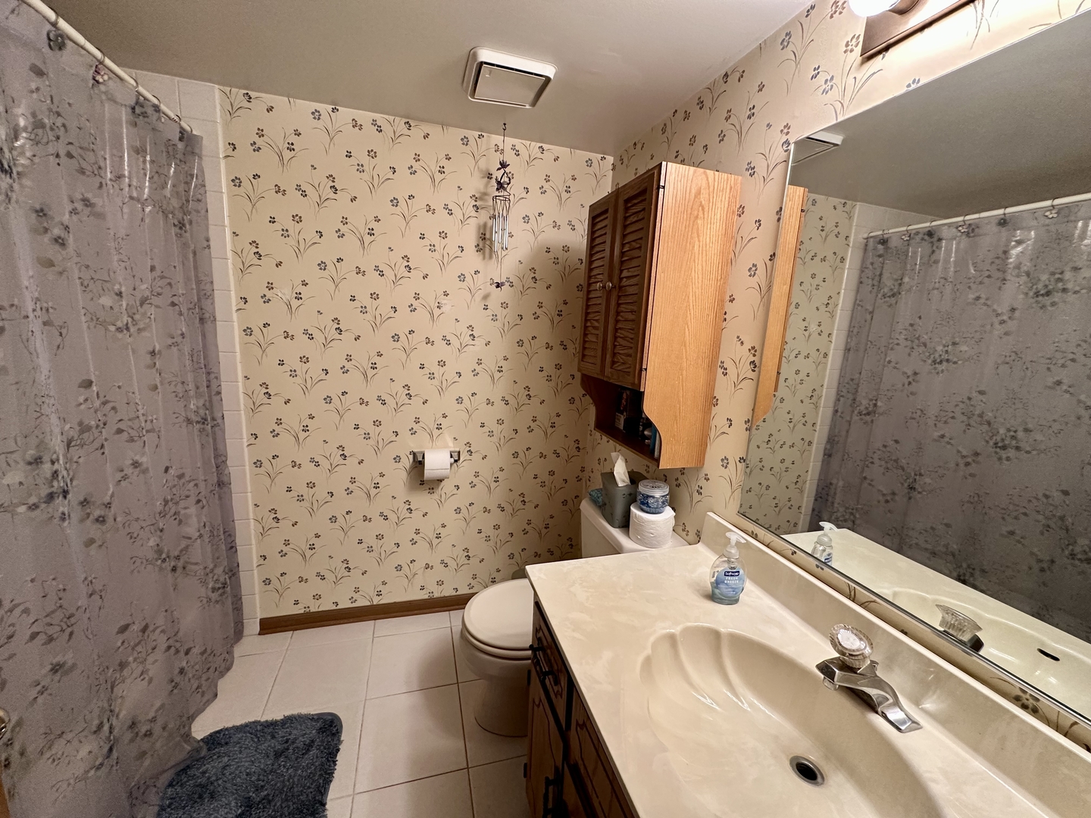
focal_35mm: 14
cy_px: 409
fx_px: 441
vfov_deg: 85.7
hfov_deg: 102.1
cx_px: 546
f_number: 2.2
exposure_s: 1/60
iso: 250
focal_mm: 2.22
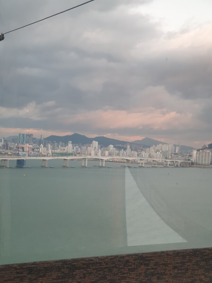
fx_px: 425
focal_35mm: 52
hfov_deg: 28.0
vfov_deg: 36.8
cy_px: 142
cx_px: 106
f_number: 2.4
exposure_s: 1/18
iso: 160
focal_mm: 6
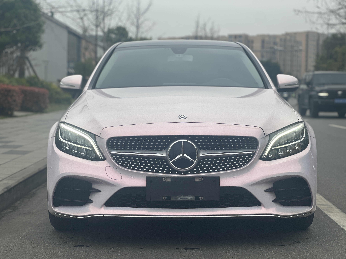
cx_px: 173
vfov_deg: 19.1
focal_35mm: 77
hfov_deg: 25.3
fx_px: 770
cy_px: 130
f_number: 2.8
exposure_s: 1/550
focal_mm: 9
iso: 32
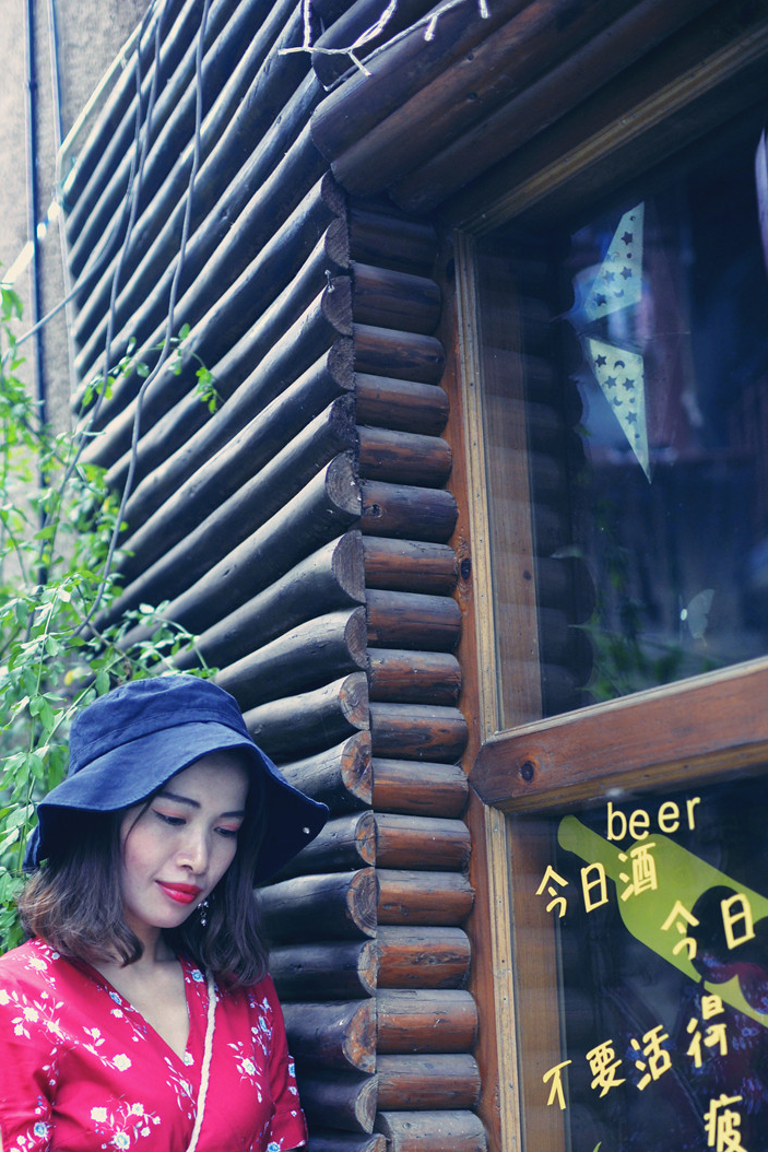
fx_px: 1631
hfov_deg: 26.5
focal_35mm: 51
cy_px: 789
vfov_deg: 38.3
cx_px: 375
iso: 450
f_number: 1.4
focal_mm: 35
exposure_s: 1/1500
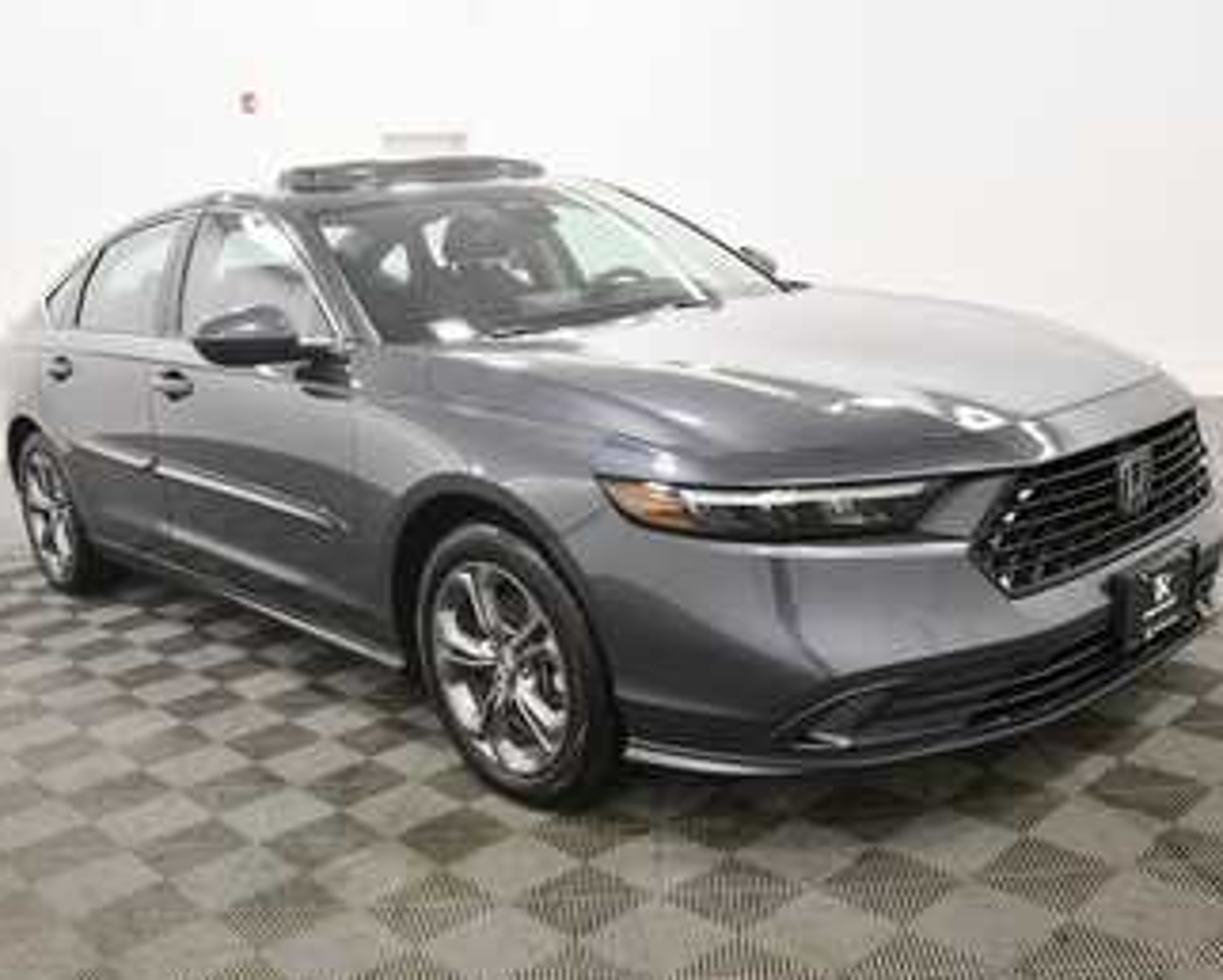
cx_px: 619
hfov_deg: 51.5
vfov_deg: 42.3
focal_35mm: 35
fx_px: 1268
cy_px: 503
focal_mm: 20
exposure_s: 1/125
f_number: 5.6
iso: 1600
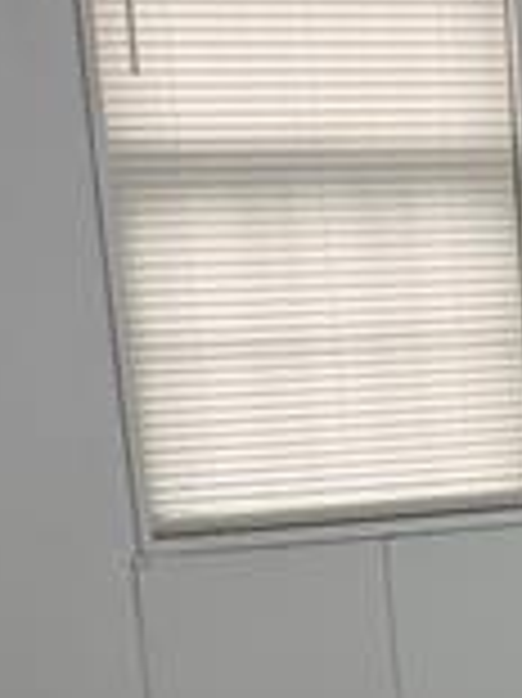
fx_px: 2396
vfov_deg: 15.7
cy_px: 905
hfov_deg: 11.8
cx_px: 828
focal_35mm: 119
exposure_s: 1/67
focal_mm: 6.76
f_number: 1.78
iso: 200
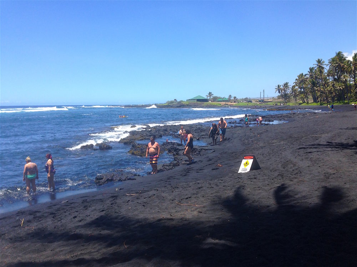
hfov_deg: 55.4
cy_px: 134
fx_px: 340
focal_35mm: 33
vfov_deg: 42.9
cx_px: 178
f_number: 2.4
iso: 50
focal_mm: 4.12
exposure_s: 1/1130
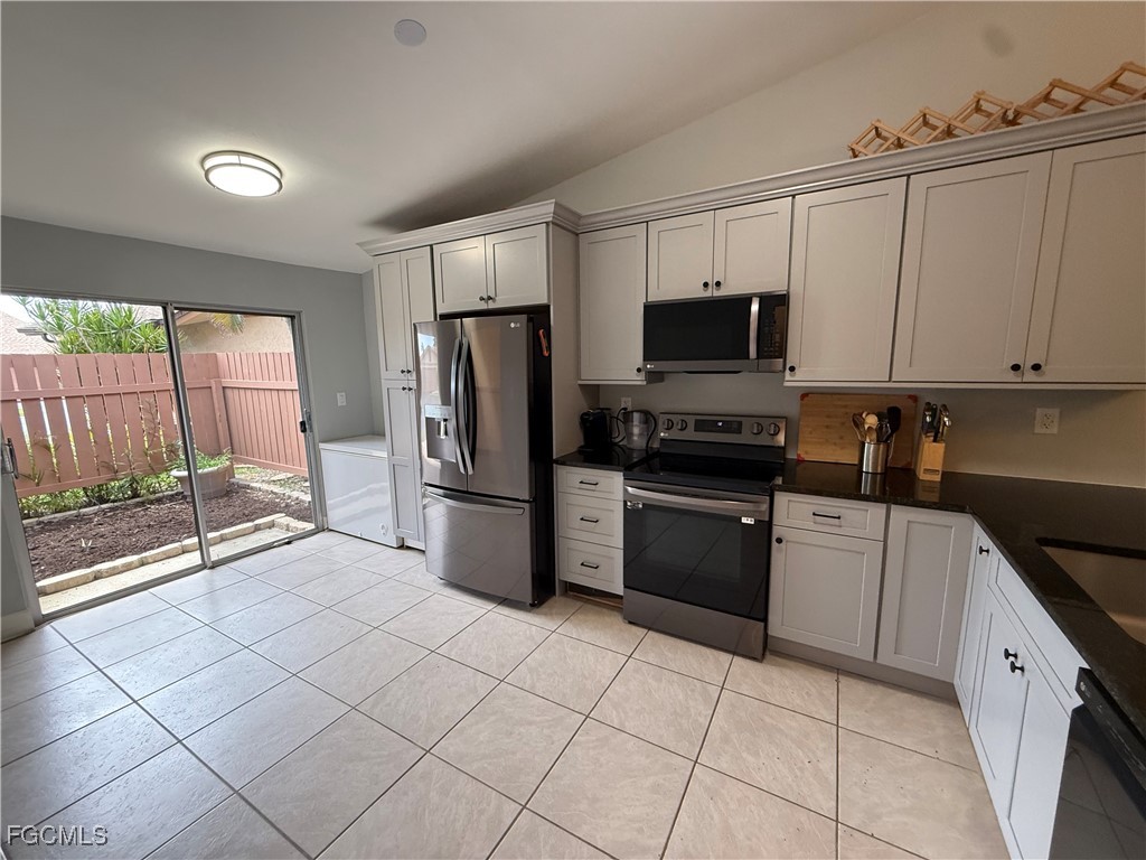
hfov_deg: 102.1
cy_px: 430
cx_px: 573
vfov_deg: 85.7
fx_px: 463
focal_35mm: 14
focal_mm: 2.22
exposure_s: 1/120
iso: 320
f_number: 2.2
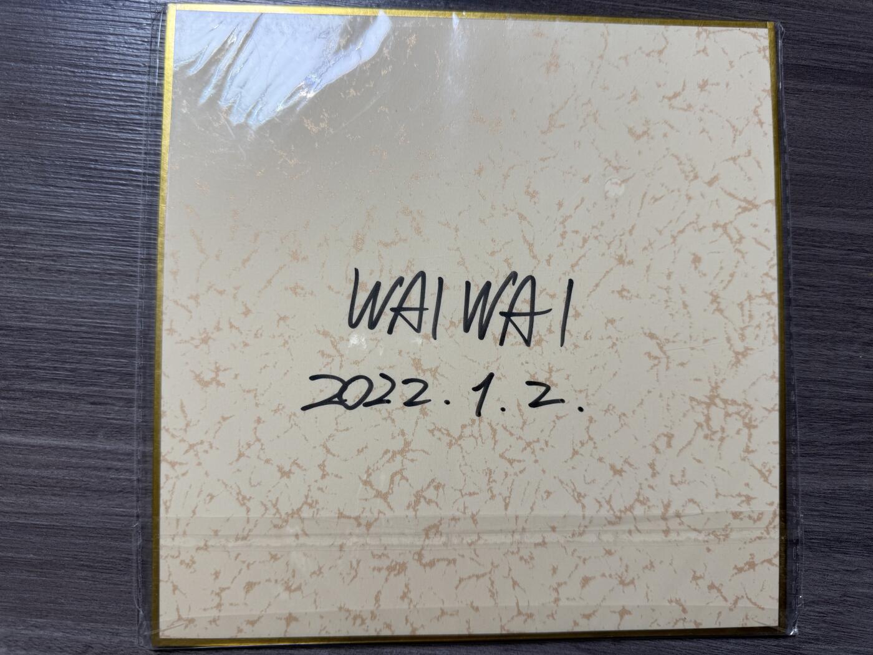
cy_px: 328
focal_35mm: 24
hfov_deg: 71.6
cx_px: 436
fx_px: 605
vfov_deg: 56.8
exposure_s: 1/100
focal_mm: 6.76
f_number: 1.78
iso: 64
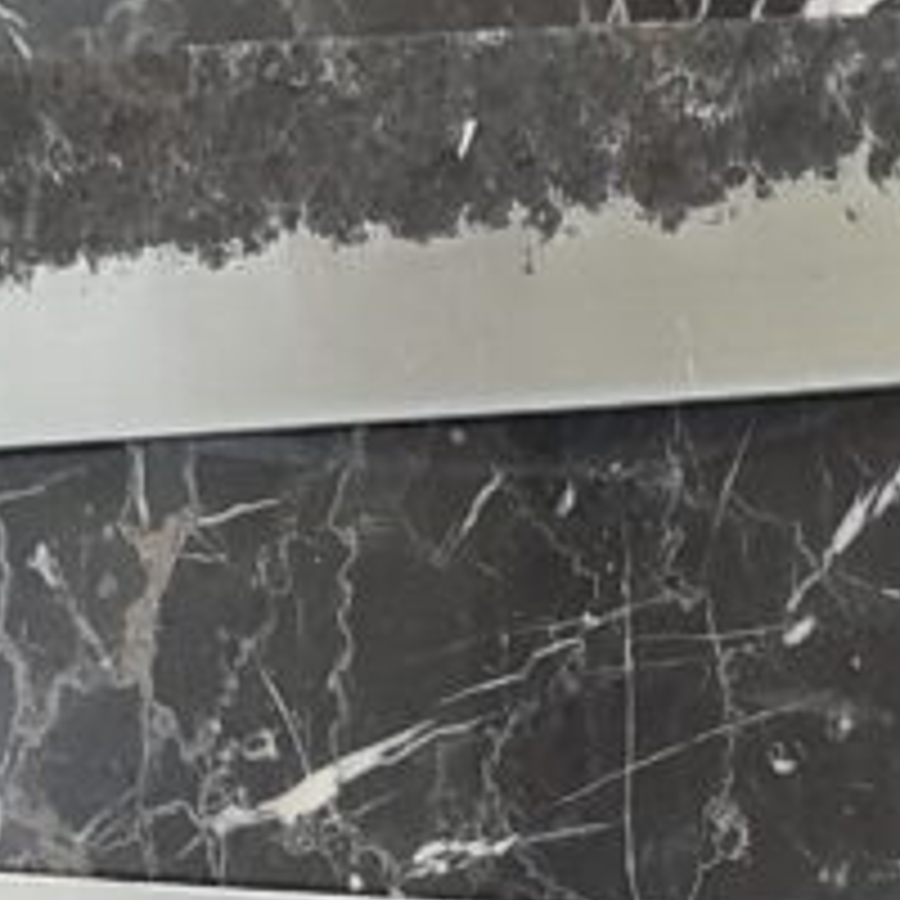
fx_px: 3324
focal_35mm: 113
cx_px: 549
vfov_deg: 15.4
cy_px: 598
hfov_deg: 15.4
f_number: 1.9
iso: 305
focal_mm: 6.04
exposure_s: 1/20
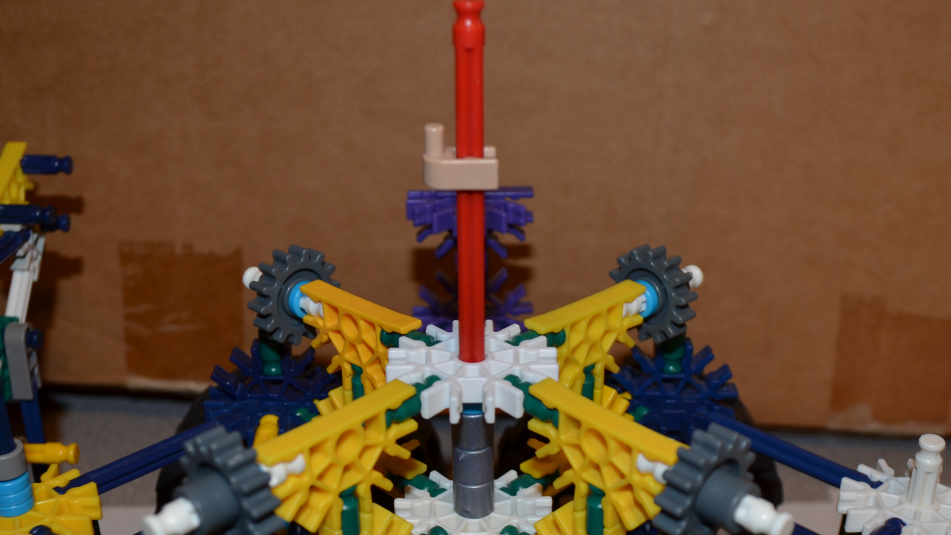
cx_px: 518
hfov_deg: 41.3
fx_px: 1261
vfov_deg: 23.7
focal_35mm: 50
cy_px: 399
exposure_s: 1/30
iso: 200
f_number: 5.6
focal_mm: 22
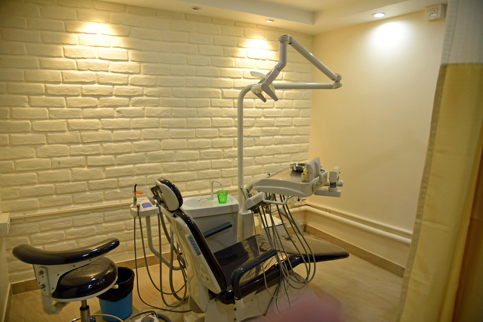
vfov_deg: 53.2
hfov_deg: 73.7
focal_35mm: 24
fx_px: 322
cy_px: 161
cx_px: 242
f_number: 4
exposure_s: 1/50
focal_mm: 24
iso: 640
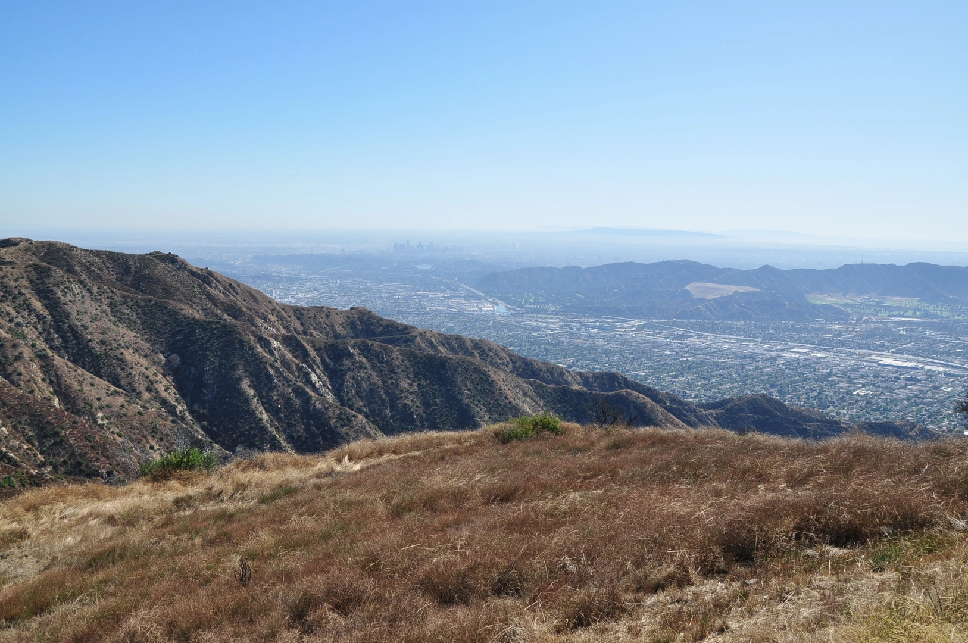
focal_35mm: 32
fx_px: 846
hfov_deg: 59.5
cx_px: 484
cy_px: 322
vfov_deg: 41.6
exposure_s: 1/320
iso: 200
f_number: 10
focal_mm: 21
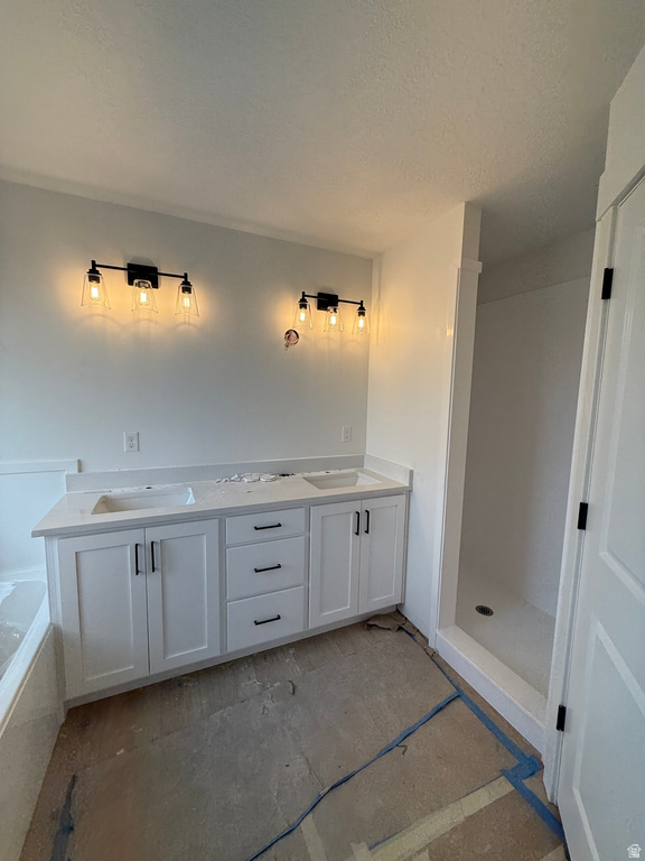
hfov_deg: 85.7
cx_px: 322
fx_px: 348
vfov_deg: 102.1
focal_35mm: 14
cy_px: 430
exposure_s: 1/331
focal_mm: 2.22
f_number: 2.2
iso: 64
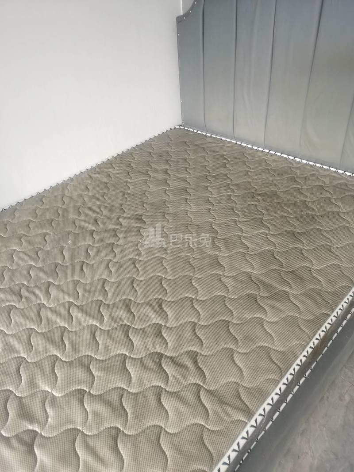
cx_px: 177
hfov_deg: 51.3
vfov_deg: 65.3
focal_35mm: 27
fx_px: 368
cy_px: 236
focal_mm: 5.58
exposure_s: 1/100
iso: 200
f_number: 1.8
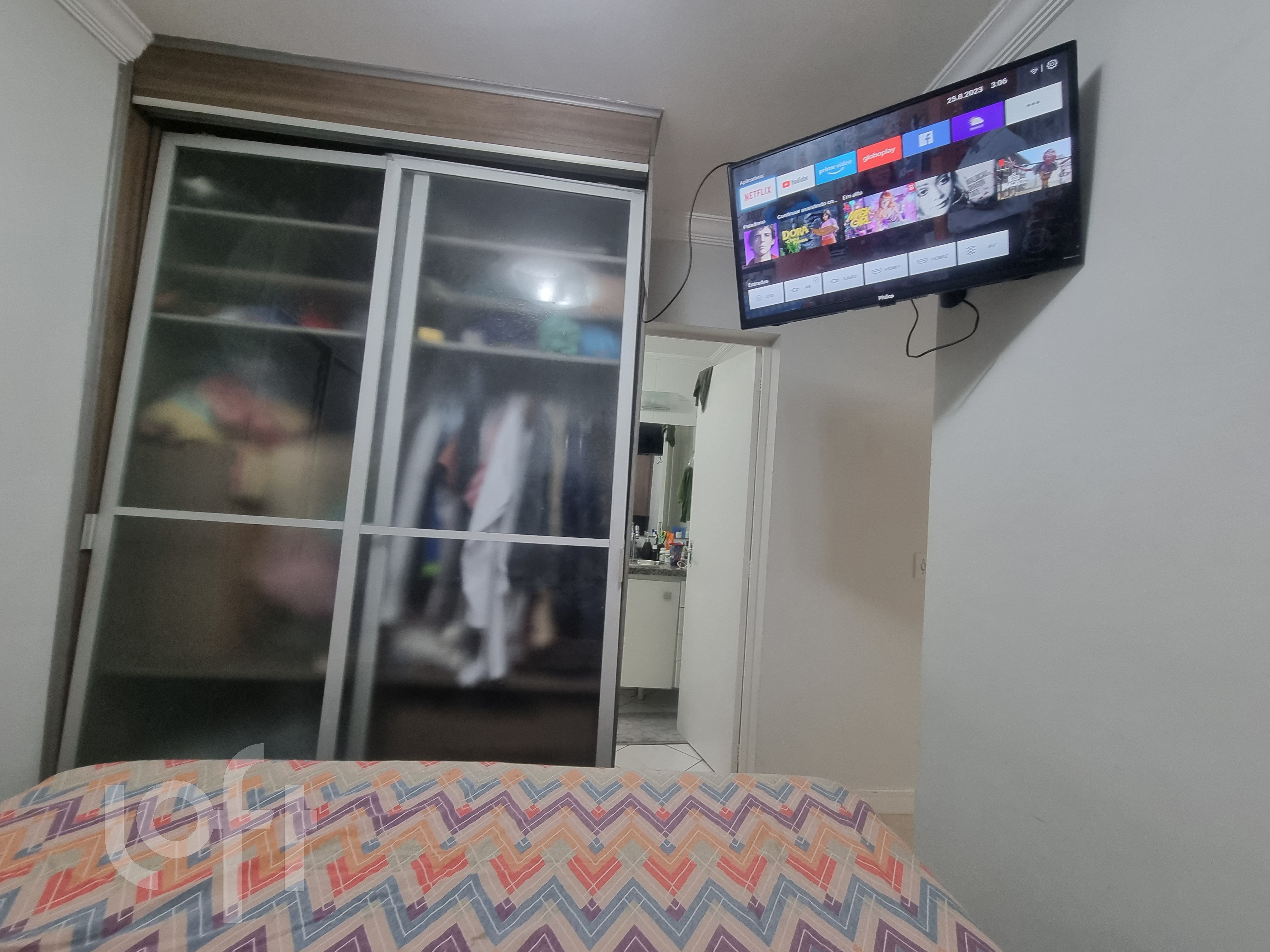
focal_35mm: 13
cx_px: 635
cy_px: 476
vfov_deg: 89.9
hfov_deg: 106.2
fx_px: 477
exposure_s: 1/60
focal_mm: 2.2
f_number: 2.2
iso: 320
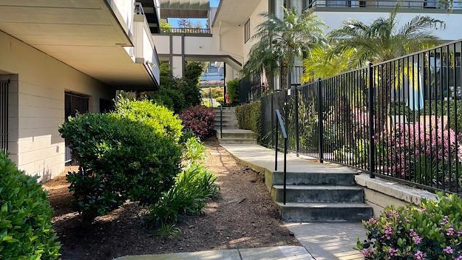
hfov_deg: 66.0
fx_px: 355
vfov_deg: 40.2
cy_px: 134
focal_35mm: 29
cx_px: 235
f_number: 1.6
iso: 32
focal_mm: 4.2
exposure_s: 1/720
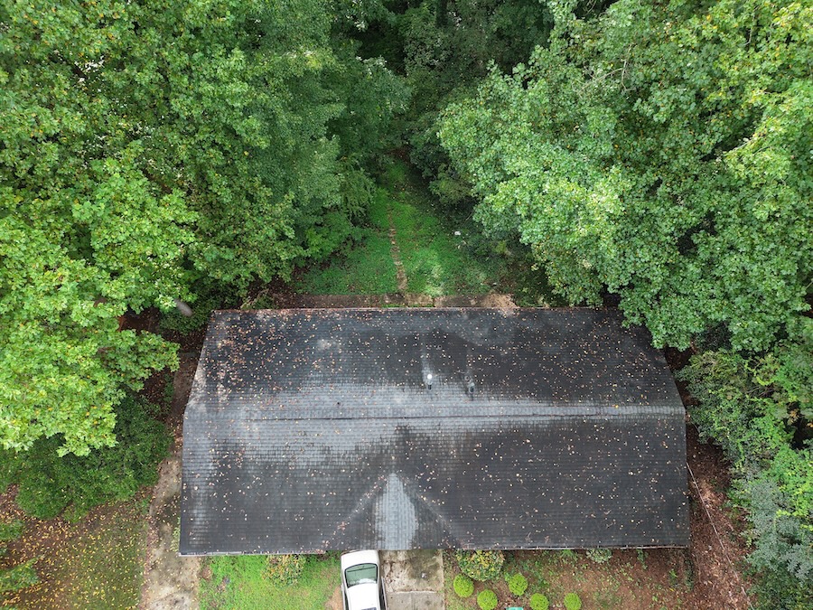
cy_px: 305
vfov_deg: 56.8
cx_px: 406
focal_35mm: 24
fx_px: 564
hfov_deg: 71.6
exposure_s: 1/125
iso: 100
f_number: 1.8
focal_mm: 8.67
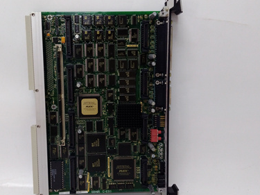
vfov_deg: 39.6
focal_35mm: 36
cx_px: 105
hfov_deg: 51.1
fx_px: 270
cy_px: 101
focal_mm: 3.79
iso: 224
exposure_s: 1/33
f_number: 2
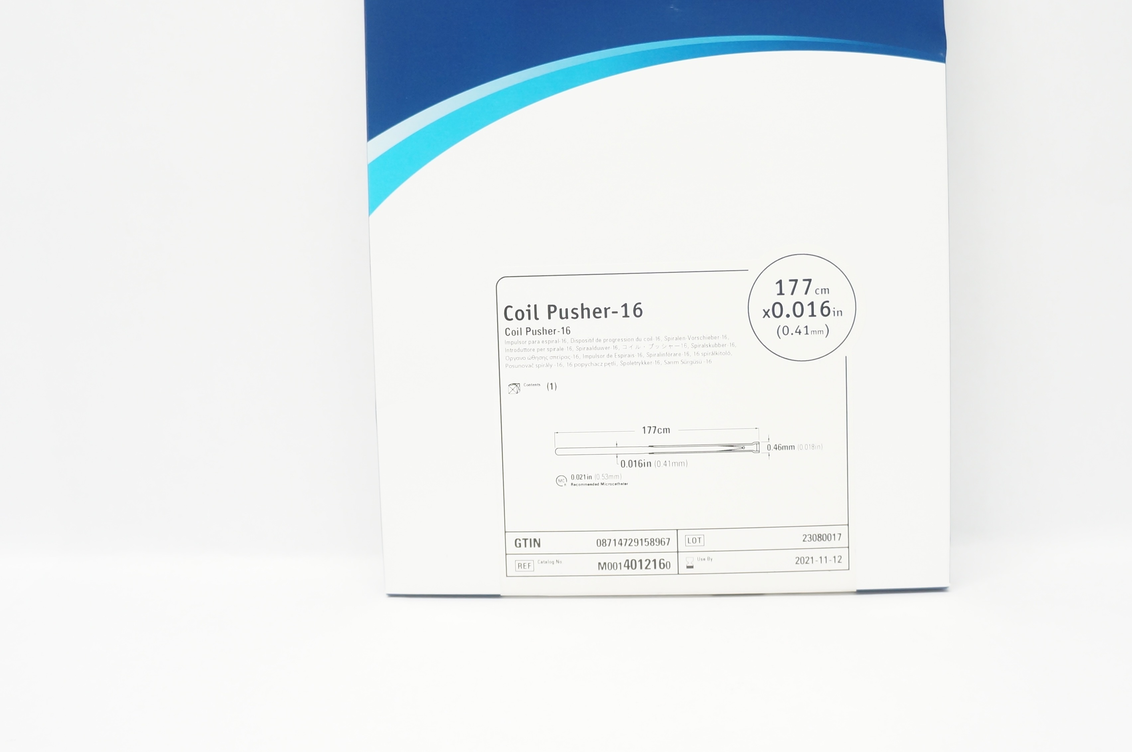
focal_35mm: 39
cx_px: 673
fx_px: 1225
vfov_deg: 33.8
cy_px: 244
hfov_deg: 49.3
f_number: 3.5
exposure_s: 1/80
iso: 400
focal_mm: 18
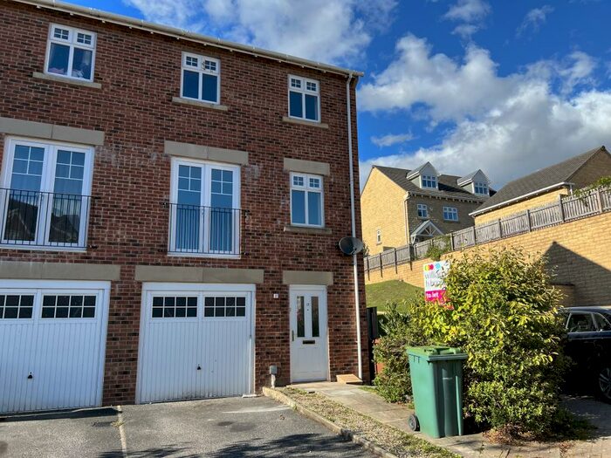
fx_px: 459
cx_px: 306
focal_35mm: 26
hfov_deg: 67.3
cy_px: 229
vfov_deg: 53.1
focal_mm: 5.7
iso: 50
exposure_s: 1/2632
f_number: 1.5
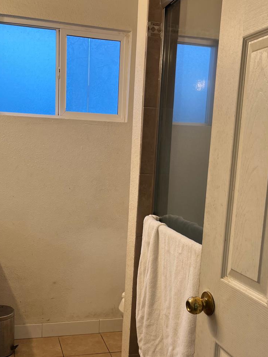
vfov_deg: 46.4
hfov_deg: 35.9
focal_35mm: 40
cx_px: 114
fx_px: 413
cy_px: 220
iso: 64
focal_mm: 5.1
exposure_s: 1/120
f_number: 1.6
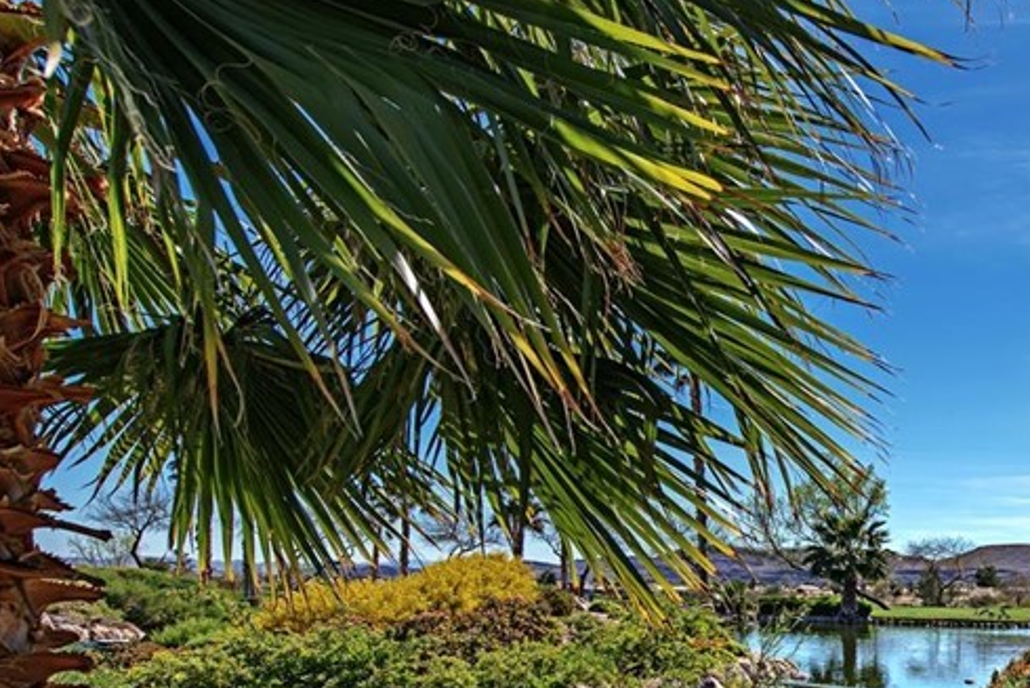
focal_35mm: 31
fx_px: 887
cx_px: 989
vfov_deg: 39.4
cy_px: 616
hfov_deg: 50.8
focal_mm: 14
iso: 100
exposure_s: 1/250
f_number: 8
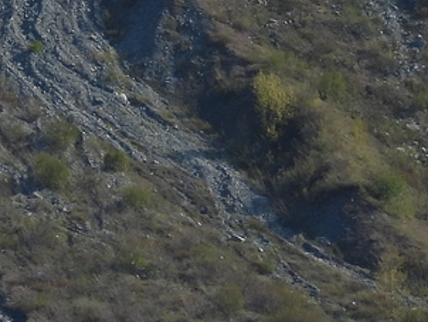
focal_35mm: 931
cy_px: 135
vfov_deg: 1.6
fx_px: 11520
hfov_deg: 2.1
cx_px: -459
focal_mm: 39.3
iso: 100
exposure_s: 1/640
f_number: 4.5
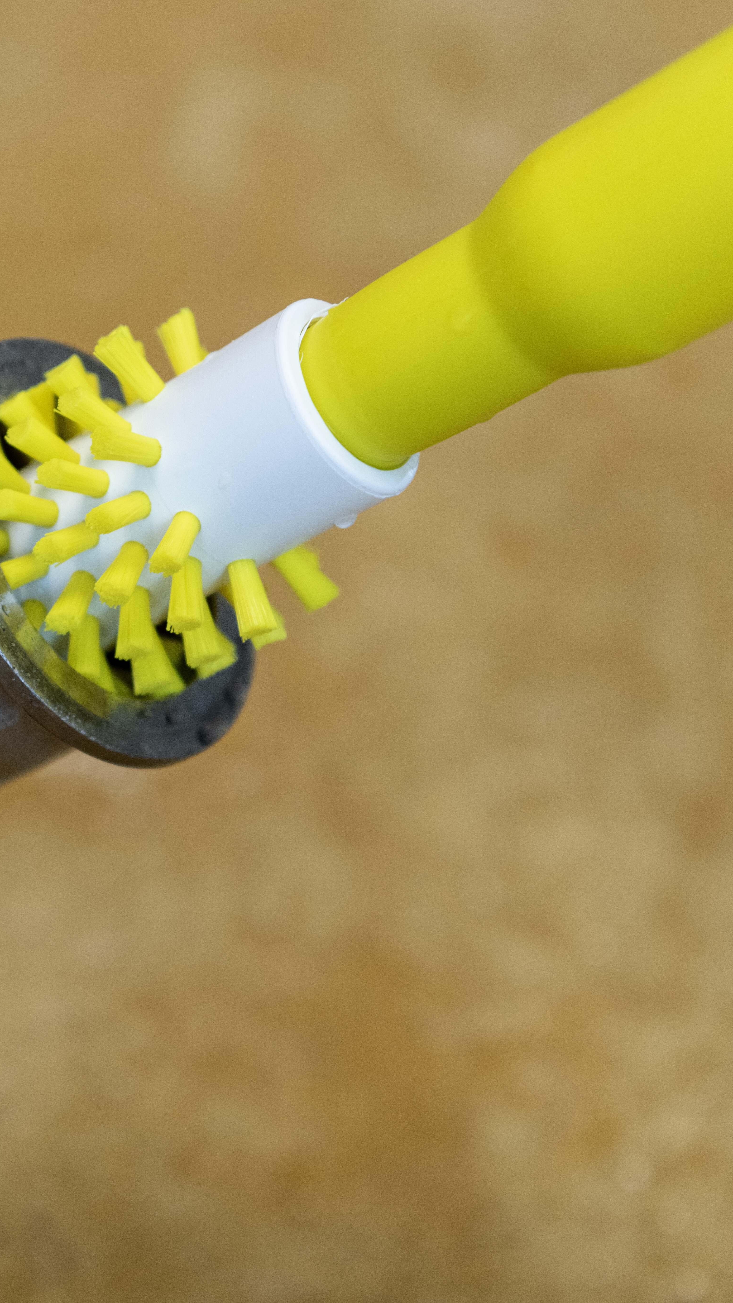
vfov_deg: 25.9
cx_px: 158
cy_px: 653
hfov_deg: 14.7
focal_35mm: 82
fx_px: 2833
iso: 1000
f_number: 3.5
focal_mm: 52
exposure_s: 1/100
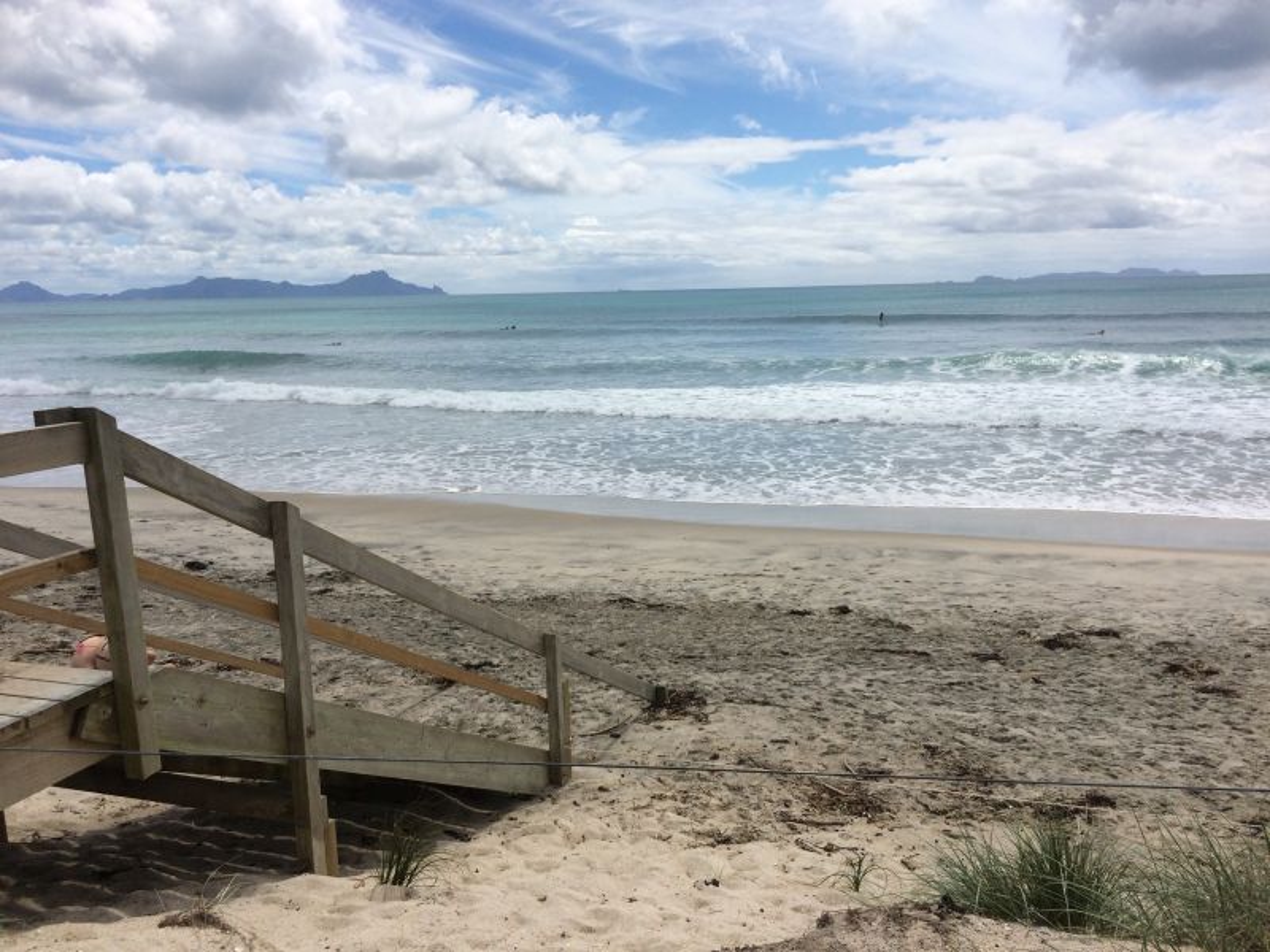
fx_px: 1064
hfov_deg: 61.7
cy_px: 476
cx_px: 635
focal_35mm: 29
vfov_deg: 48.2
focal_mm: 4.15
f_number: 2.2
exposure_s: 1/5128
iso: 40
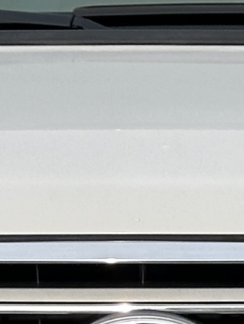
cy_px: 317
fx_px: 3542
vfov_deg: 5.2
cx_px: 158
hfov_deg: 3.9
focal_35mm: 377
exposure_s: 1/2732
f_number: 1.78
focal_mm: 6.86
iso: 64
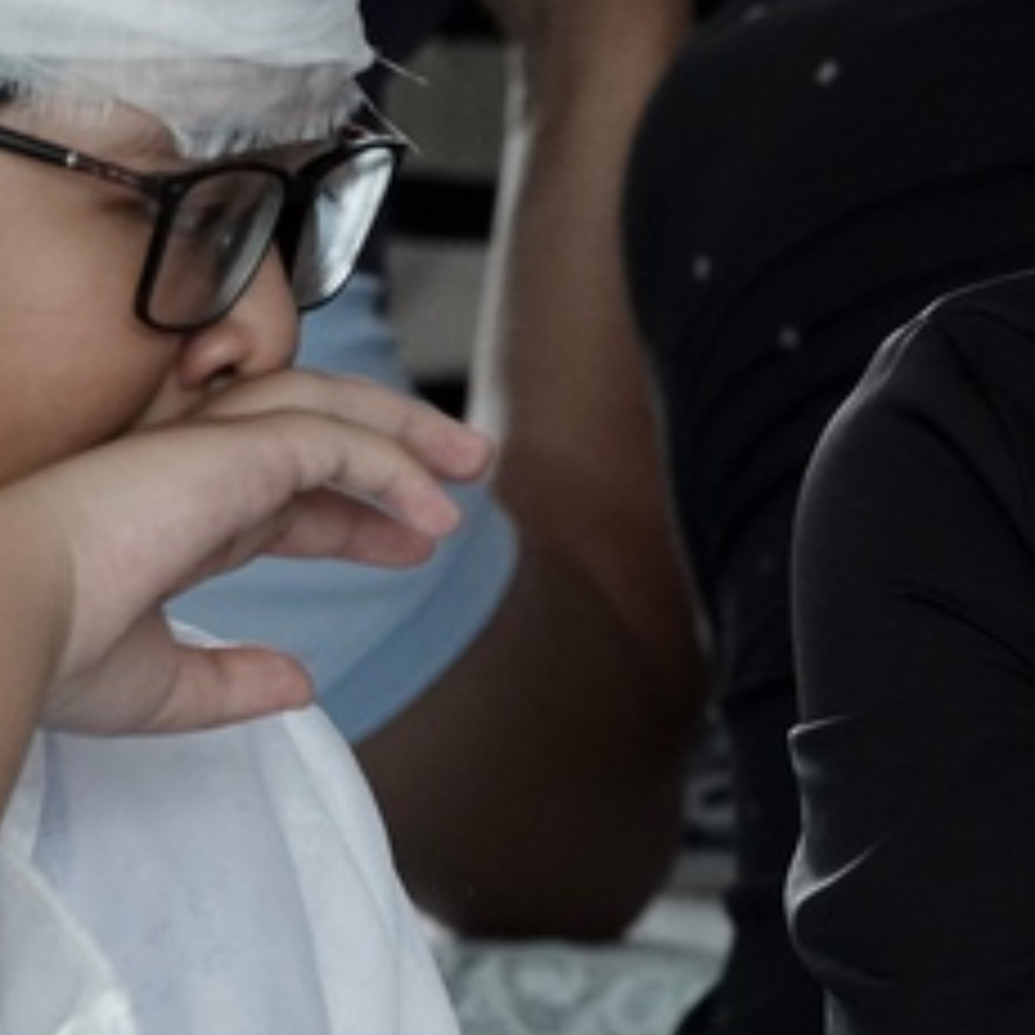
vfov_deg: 2.5
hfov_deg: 2.5
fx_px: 23984
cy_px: 479
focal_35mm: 709
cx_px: 801
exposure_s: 1/125
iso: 640
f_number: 4
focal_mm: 110.13
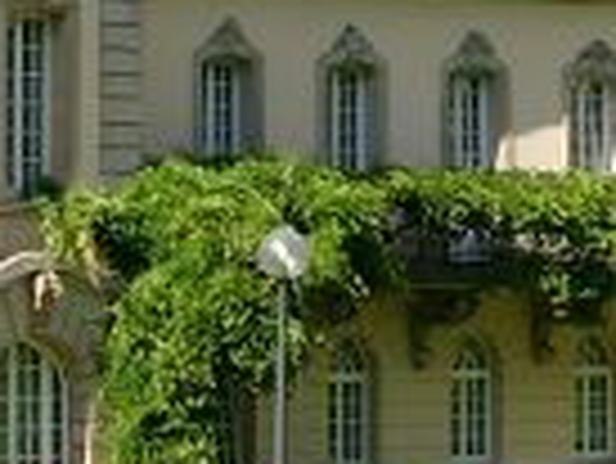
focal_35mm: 274
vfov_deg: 5.4
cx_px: -22
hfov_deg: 7.2
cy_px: -284
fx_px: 4880
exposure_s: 1/397
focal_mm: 9.82
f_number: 4
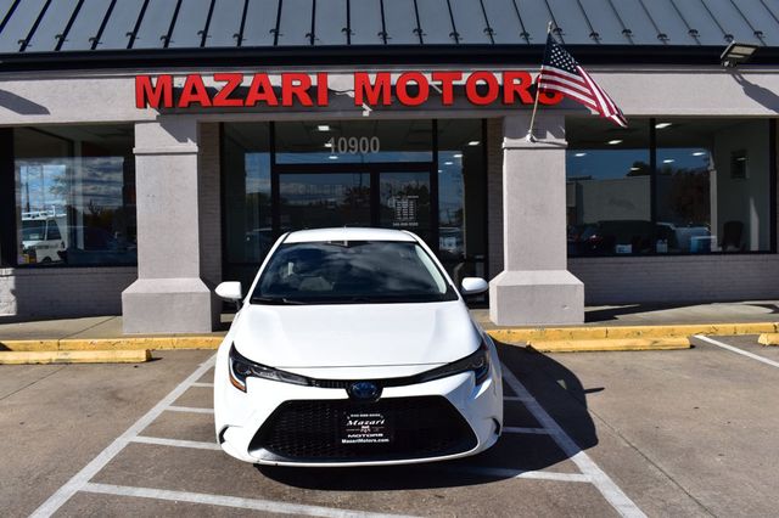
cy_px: 259
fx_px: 714
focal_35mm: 33
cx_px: 390
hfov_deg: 57.2
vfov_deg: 39.9
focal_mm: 22
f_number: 11
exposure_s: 1/500
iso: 200
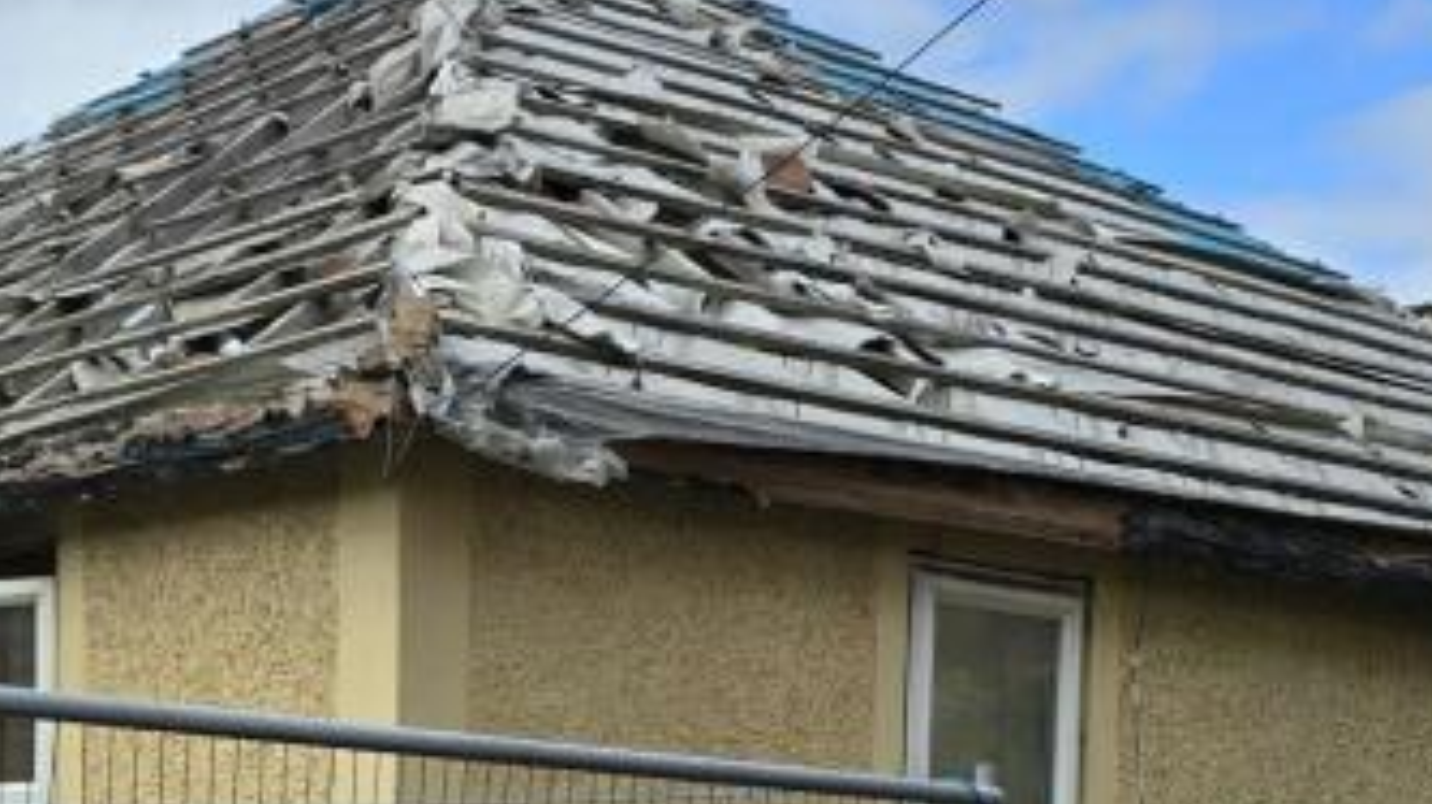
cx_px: 254
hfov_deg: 26.9
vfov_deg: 15.2
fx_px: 2923
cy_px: 924
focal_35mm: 77
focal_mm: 6.3
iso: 12
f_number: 1.7
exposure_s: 1/784
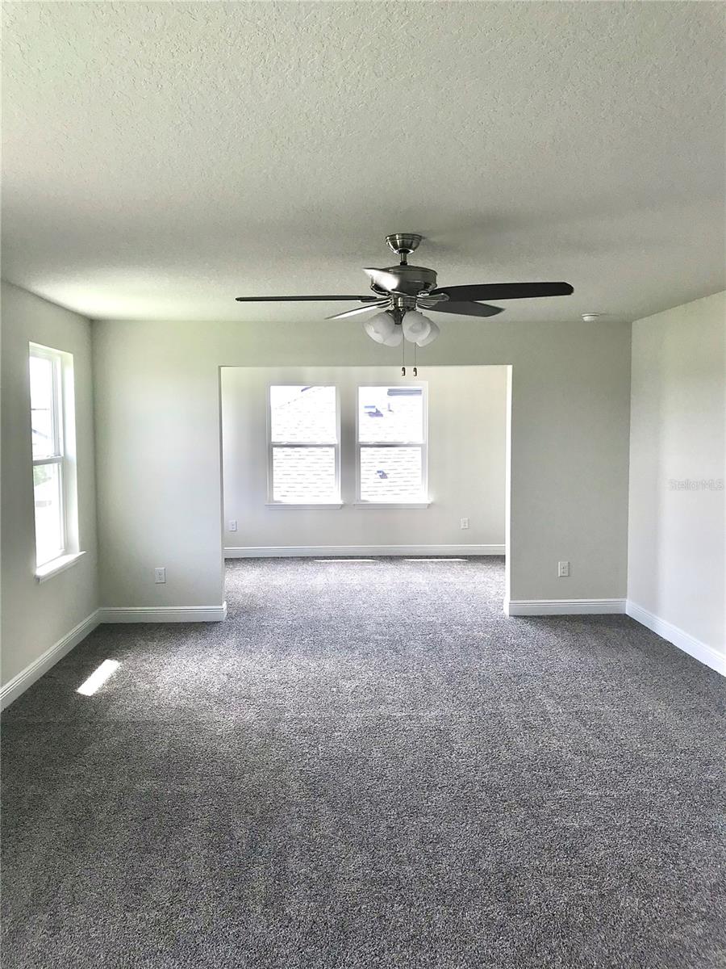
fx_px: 783
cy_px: 484
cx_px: 363
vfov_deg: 63.4
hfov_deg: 49.7
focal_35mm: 28
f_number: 1.8
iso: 20
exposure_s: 1/133
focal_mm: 3.99
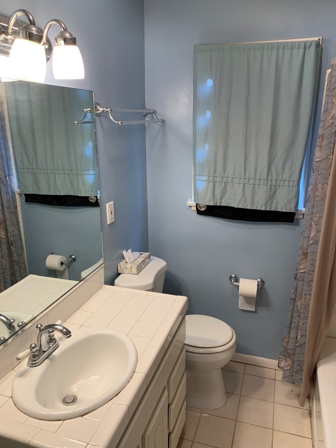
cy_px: 225
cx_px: 172
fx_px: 349
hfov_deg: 51.4
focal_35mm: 27
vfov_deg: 65.3
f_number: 1.8
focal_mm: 4.25
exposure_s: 1/60
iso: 64
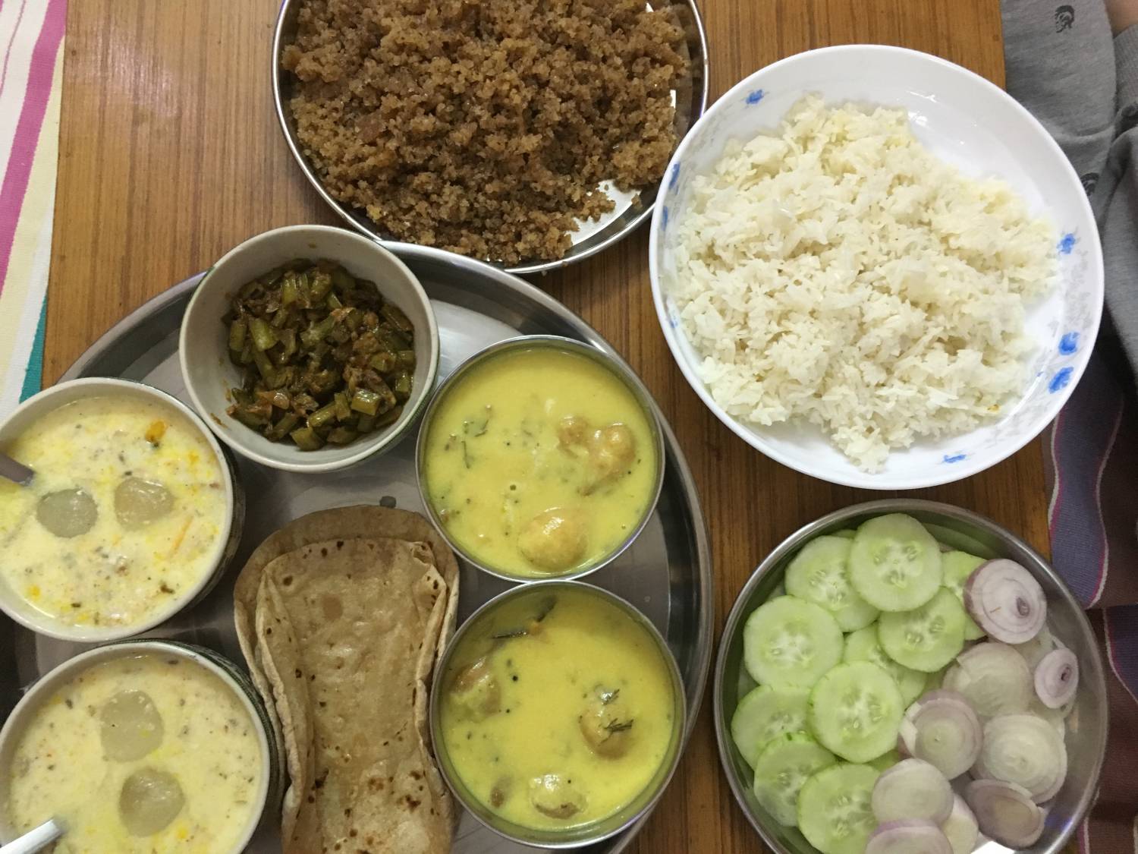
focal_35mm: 29
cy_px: 427
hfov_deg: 61.7
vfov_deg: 48.2
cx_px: 569
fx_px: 953
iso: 200
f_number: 2.2
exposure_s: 1/17
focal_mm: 4.15
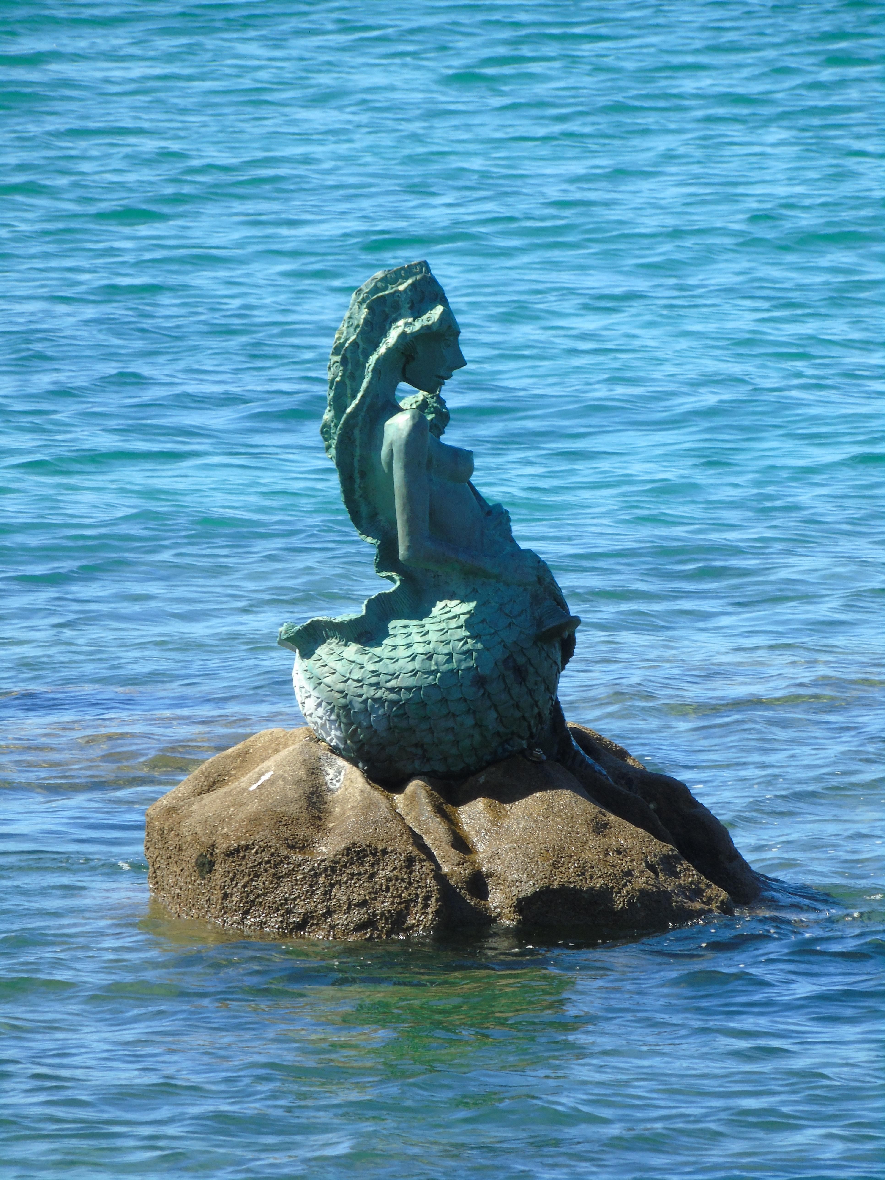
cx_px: 442
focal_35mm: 721
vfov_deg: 2.8
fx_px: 24578
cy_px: 590
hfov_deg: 2.1
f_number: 6
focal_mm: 129
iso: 80
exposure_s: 1/125
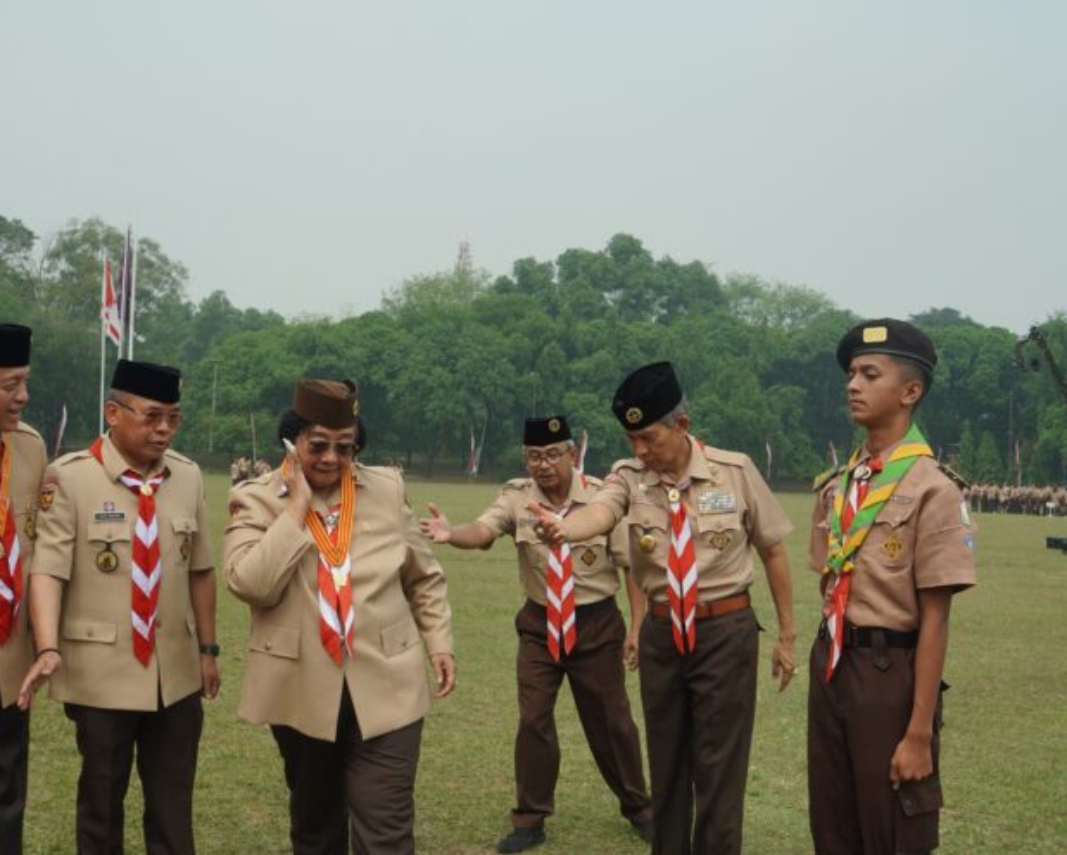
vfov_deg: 36.5
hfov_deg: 44.8
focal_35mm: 41
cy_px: 431
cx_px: 515
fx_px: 1295
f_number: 5.6
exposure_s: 1/350
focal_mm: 24
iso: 100
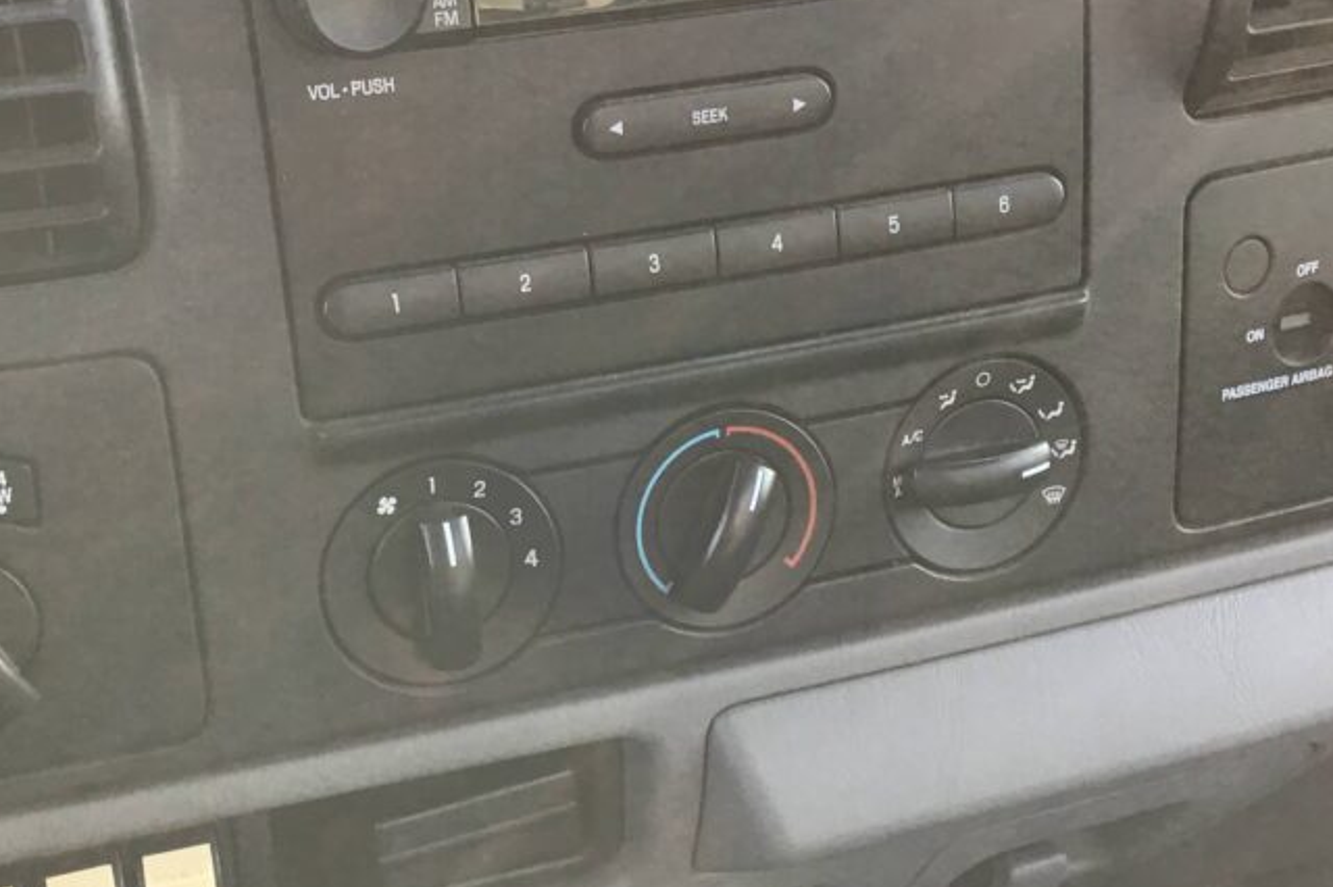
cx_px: 619
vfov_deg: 23.0
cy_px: 500
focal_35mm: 59
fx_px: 2183
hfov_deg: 33.9
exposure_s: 1/40
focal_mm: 3.3
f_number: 2.4
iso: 25
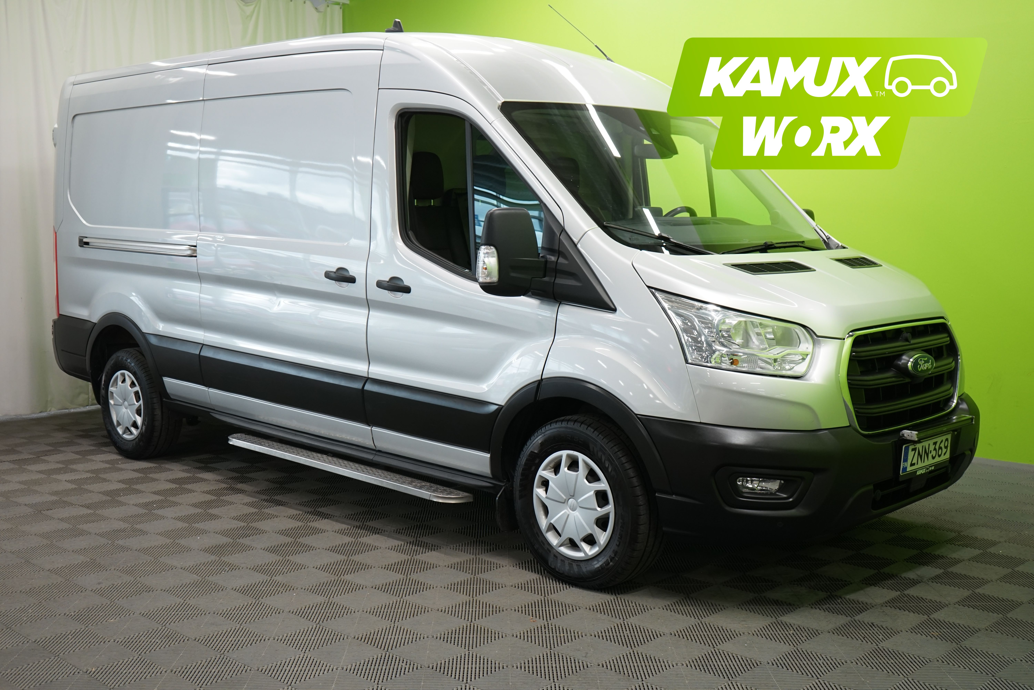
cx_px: 517
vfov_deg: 35.1
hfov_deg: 50.7
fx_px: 1091
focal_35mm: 38
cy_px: 345
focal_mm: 38
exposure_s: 1/50
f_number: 5.6
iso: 800
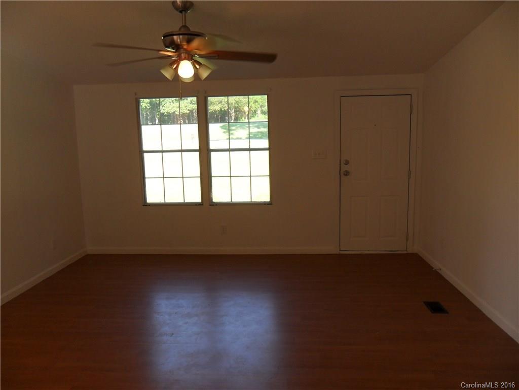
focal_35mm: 27
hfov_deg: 65.3
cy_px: 195
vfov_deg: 51.4
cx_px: 260
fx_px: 405
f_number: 3.5
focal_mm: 4.9
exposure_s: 1/90
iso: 100
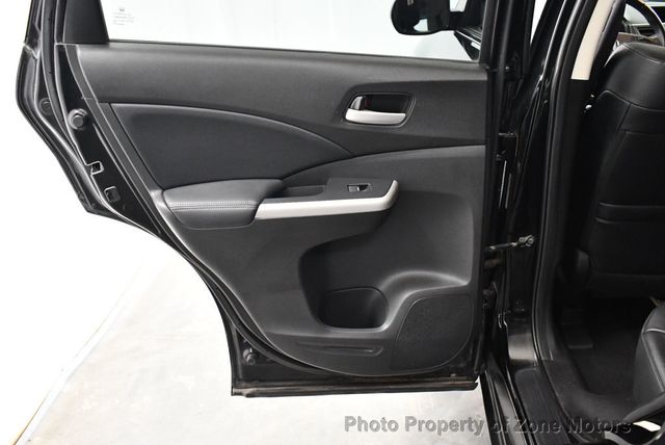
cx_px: 332
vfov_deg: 36.9
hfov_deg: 53.1
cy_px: 222
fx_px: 666
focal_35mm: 36
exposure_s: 1/80
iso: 3200
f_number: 3.5
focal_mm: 18
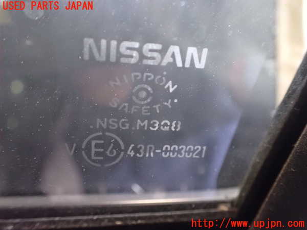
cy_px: 115
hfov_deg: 60.0
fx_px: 266
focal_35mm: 30
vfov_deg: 46.8
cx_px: 154
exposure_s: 1/15
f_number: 2.3
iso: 1600
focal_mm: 5.4
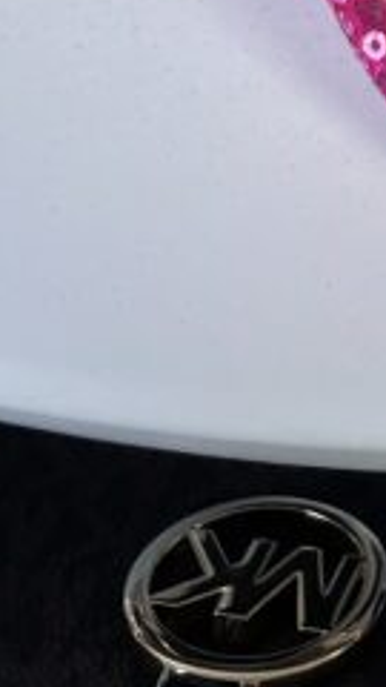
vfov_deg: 15.9
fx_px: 2202
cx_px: 798
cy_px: -409
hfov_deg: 9.3
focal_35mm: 121
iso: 50
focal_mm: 4.2
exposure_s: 1/121
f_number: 1.6
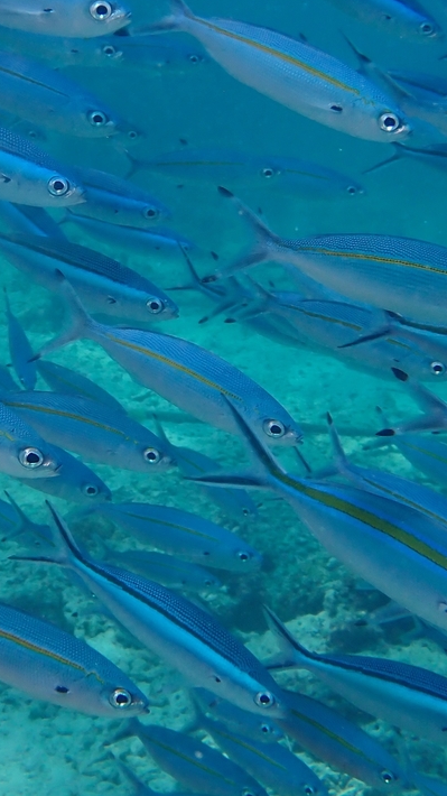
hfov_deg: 15.6
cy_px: 321
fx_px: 1624
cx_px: 91
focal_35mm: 77
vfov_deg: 27.5
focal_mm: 7.84
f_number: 4
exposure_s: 1/500
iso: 100
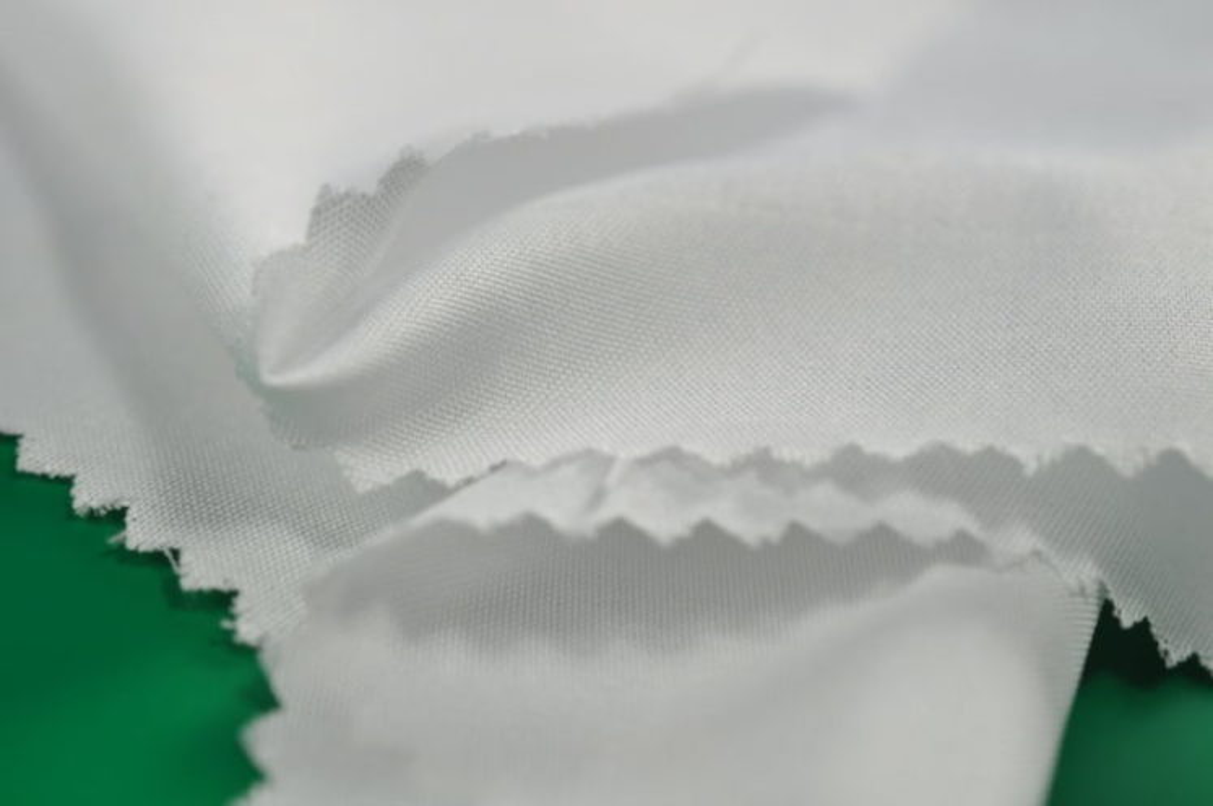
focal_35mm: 60
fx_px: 2019
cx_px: 606
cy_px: 403
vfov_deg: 22.6
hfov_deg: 33.4
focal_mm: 40
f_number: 5.6
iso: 200
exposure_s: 1/125
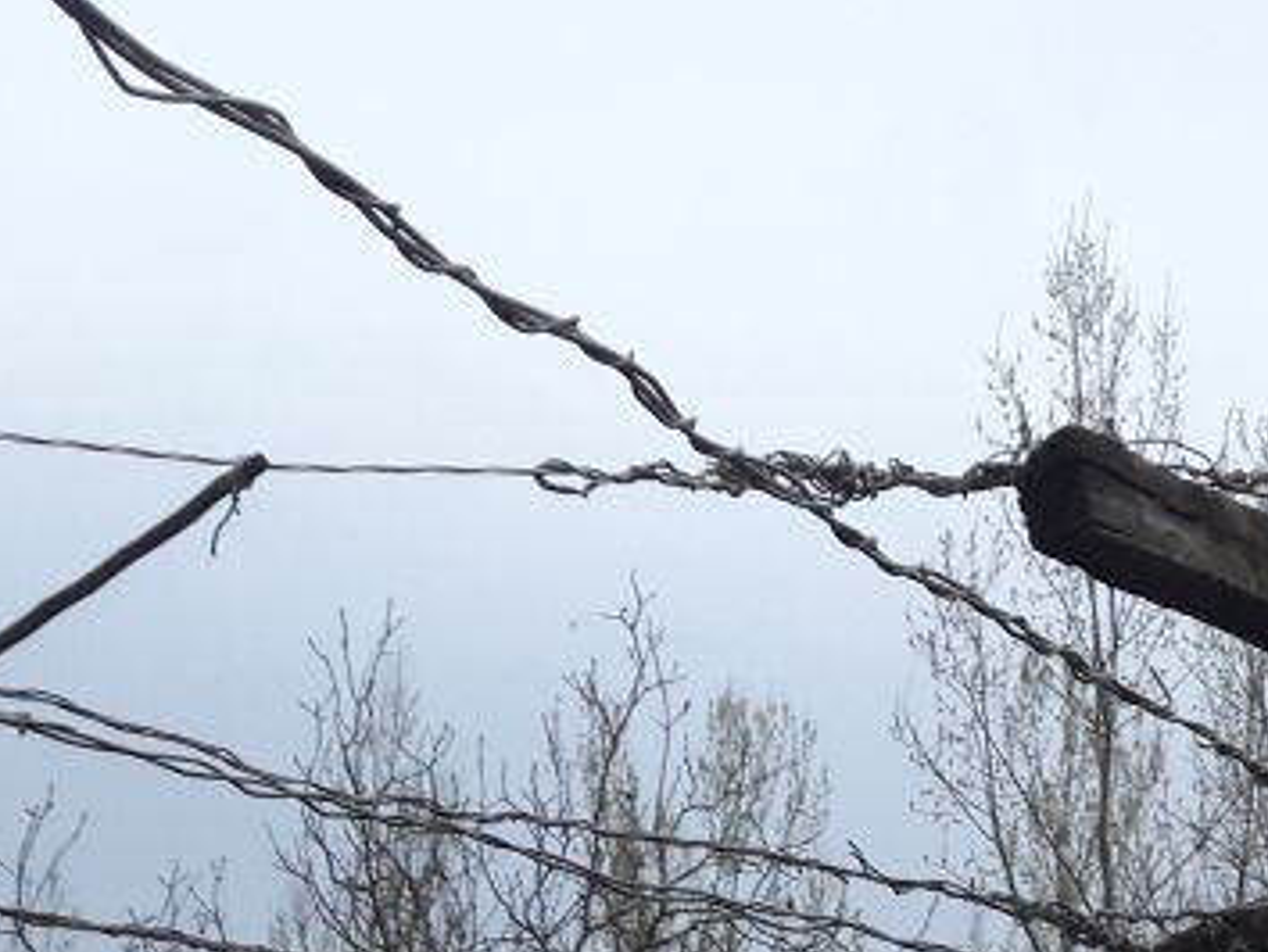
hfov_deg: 24.6
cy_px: 1167
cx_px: 860
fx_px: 2896
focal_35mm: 79
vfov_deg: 17.7
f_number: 1.9
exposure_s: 1/25
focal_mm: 3.7
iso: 200
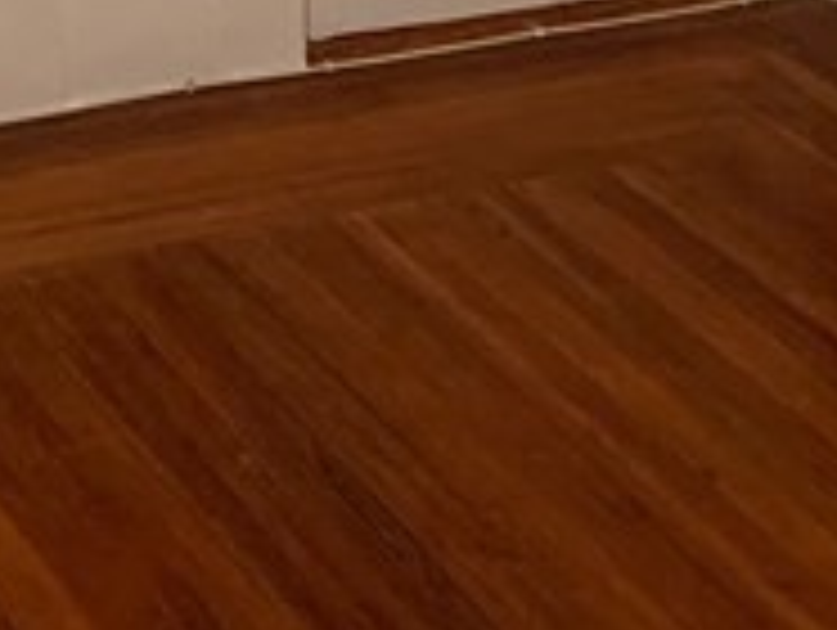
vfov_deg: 8.9
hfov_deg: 13.3
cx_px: -270
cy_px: -1089
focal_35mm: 143
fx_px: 3462
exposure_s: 1/60
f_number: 1.8
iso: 250
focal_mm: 4.25
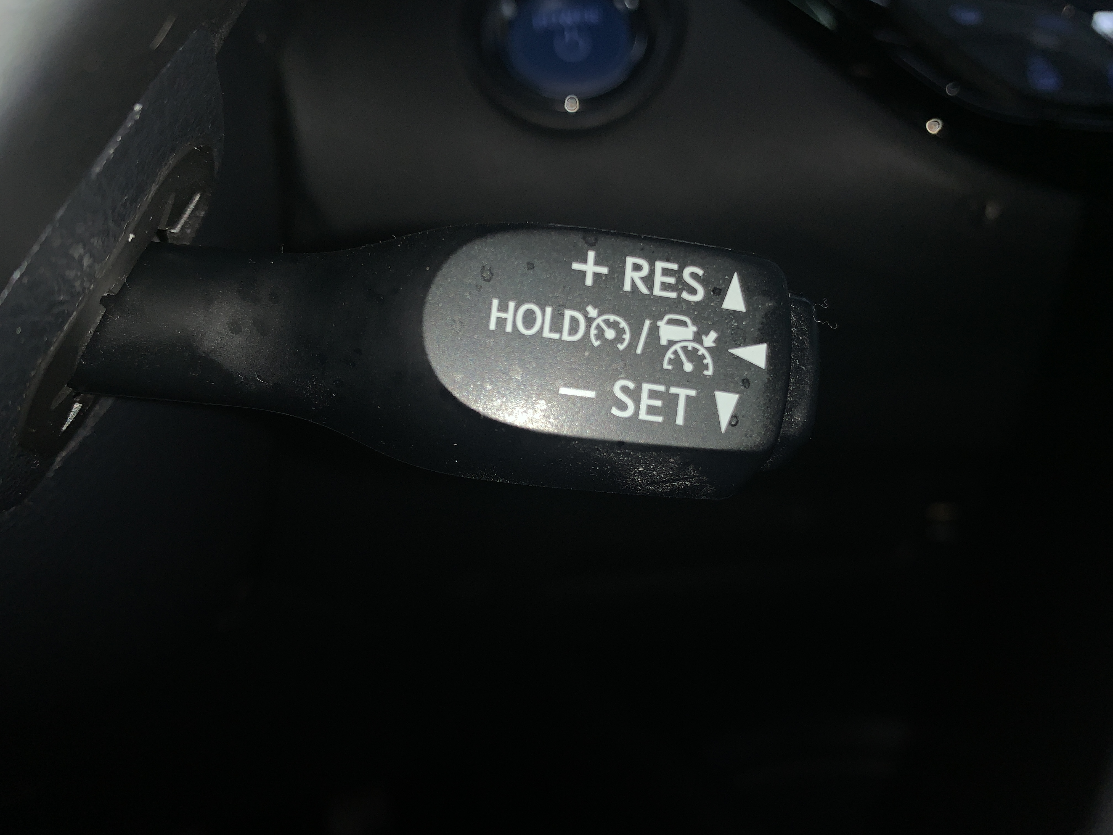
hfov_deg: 67.3
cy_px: 418
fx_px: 836
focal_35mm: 26
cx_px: 556
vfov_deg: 53.1
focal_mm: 4.25
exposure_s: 1/60
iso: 25
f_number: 1.8
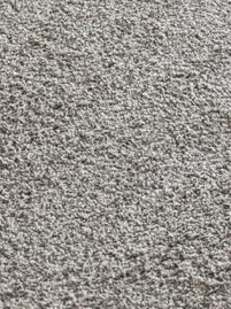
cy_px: -412
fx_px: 1195
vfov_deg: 12.1
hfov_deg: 10.2
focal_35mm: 134
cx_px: 450
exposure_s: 1/193
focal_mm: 6.76
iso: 64
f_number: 1.78
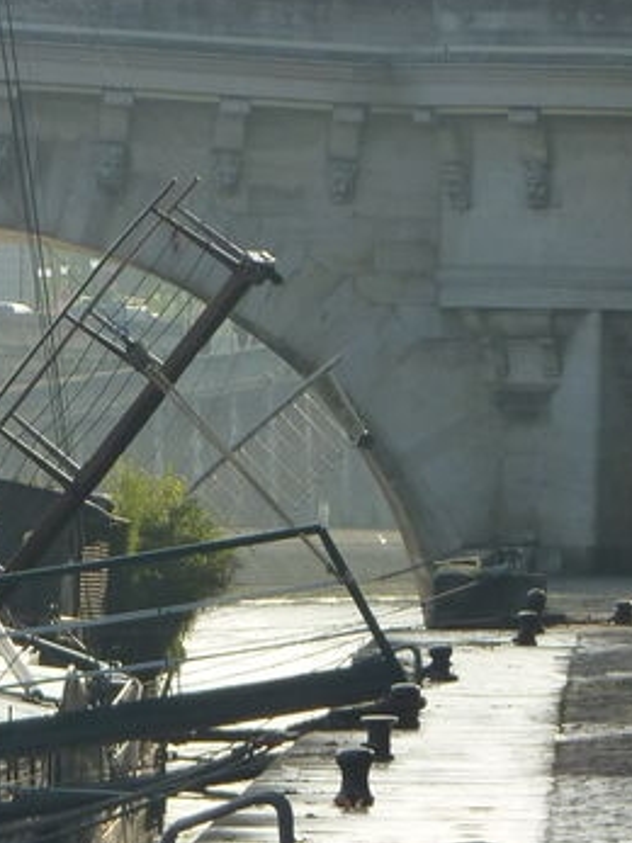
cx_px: -231
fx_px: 12934
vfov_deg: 3.7
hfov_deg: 2.8
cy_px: -34
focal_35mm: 531
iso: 125
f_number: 4
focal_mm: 32
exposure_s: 1/250
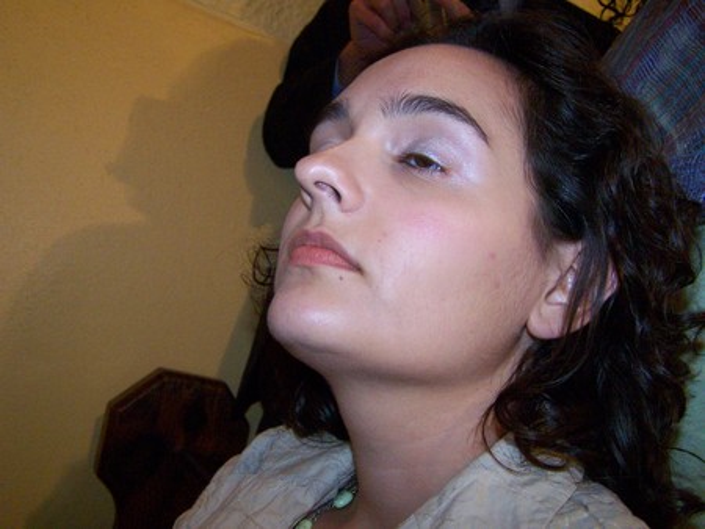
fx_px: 774
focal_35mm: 38
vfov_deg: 37.8
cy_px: 264
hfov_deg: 49.0
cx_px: 352
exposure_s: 1/60
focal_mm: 6.3
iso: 400
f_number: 2.8
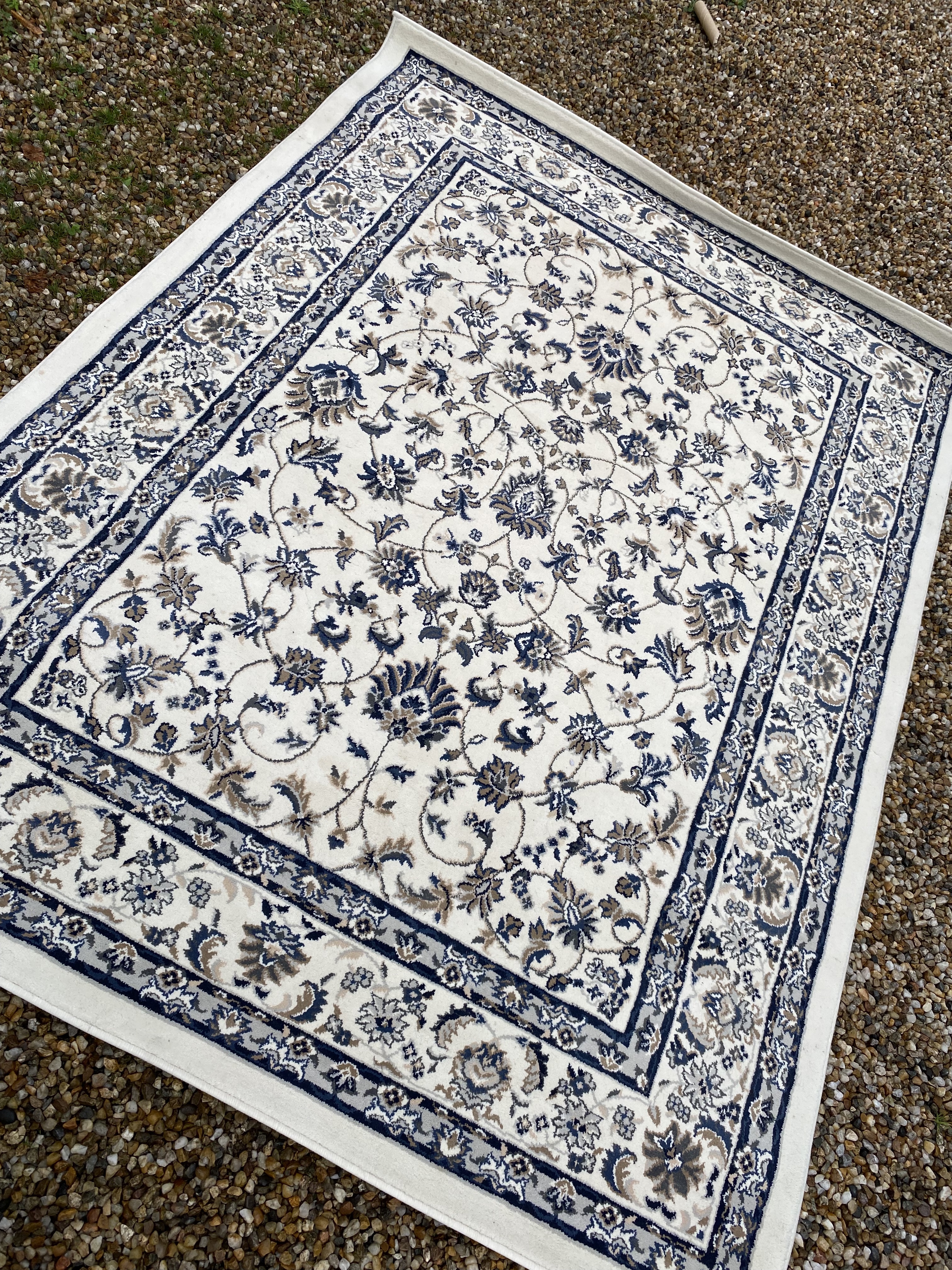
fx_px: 953
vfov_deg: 67.3
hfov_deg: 53.1
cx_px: 476
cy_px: 635
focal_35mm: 26
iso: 32
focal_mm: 4.25
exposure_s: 1/418
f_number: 1.8
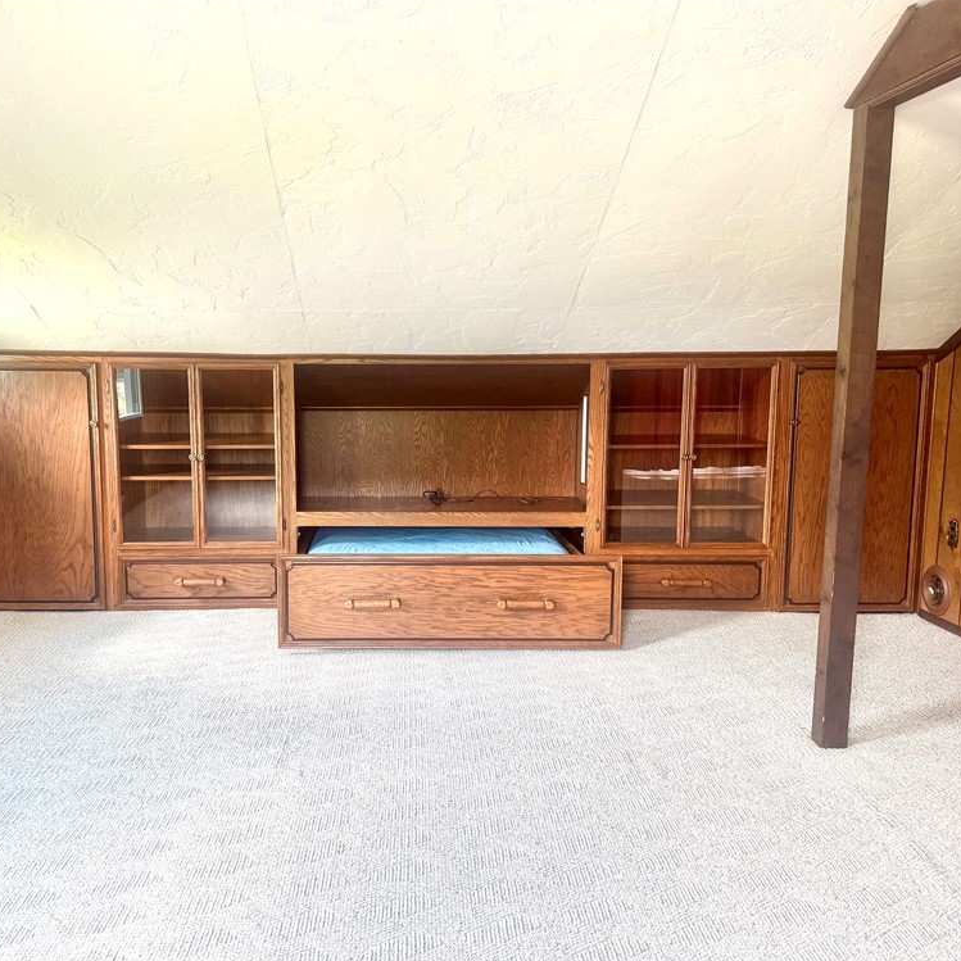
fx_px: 911
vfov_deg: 55.6
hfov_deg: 55.3
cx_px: 394
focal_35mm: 29
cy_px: 481
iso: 200
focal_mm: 6.76
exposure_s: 1/94
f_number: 1.78
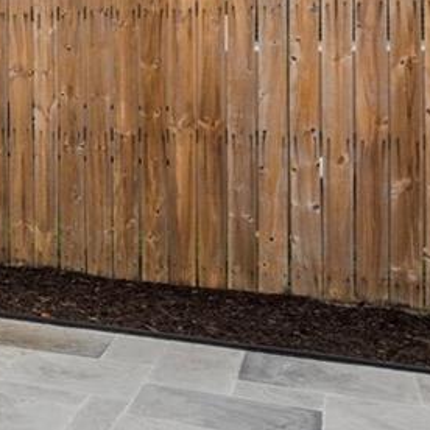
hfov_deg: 16.5
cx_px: -472
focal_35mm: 74
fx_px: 1040
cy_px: 189
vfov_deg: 23.3
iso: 100
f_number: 10
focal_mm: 10
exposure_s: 1/40
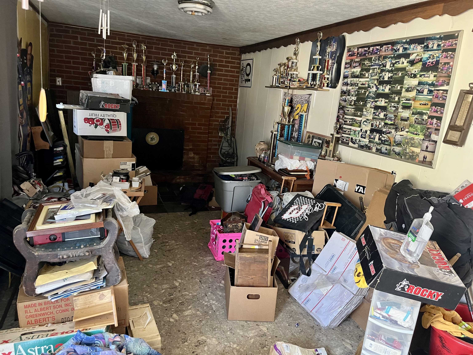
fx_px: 355
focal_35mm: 26
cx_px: 236
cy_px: 178
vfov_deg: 53.1
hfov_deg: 67.3
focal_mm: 5.1
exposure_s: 1/60
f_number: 1.6
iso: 500
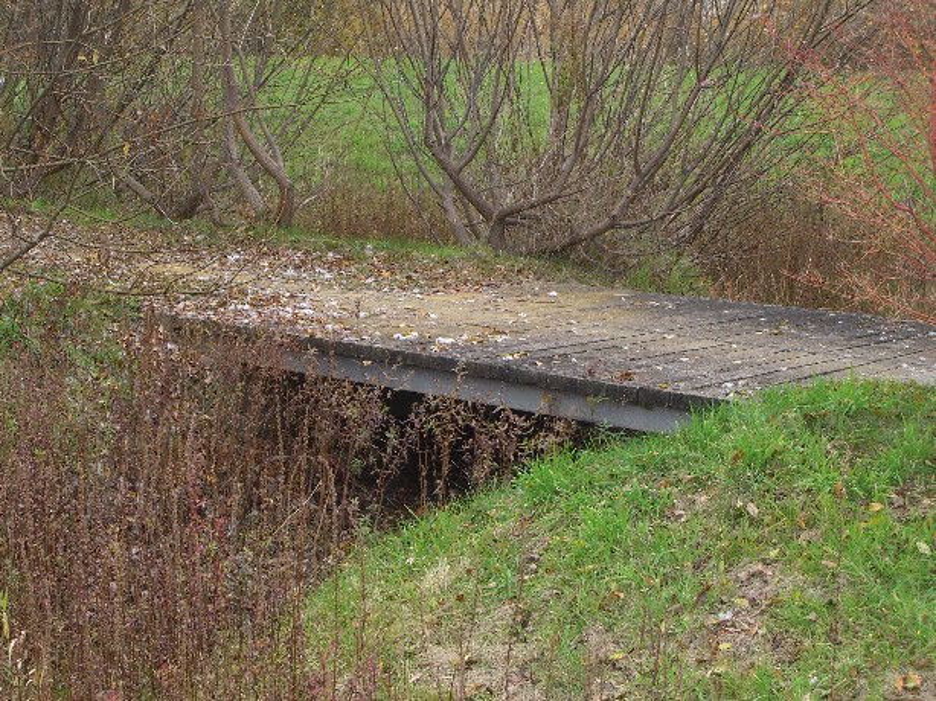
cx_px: 468
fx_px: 2162
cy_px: 350
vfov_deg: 18.4
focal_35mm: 80
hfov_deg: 24.4
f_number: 4.4
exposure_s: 1/60
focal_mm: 16.6
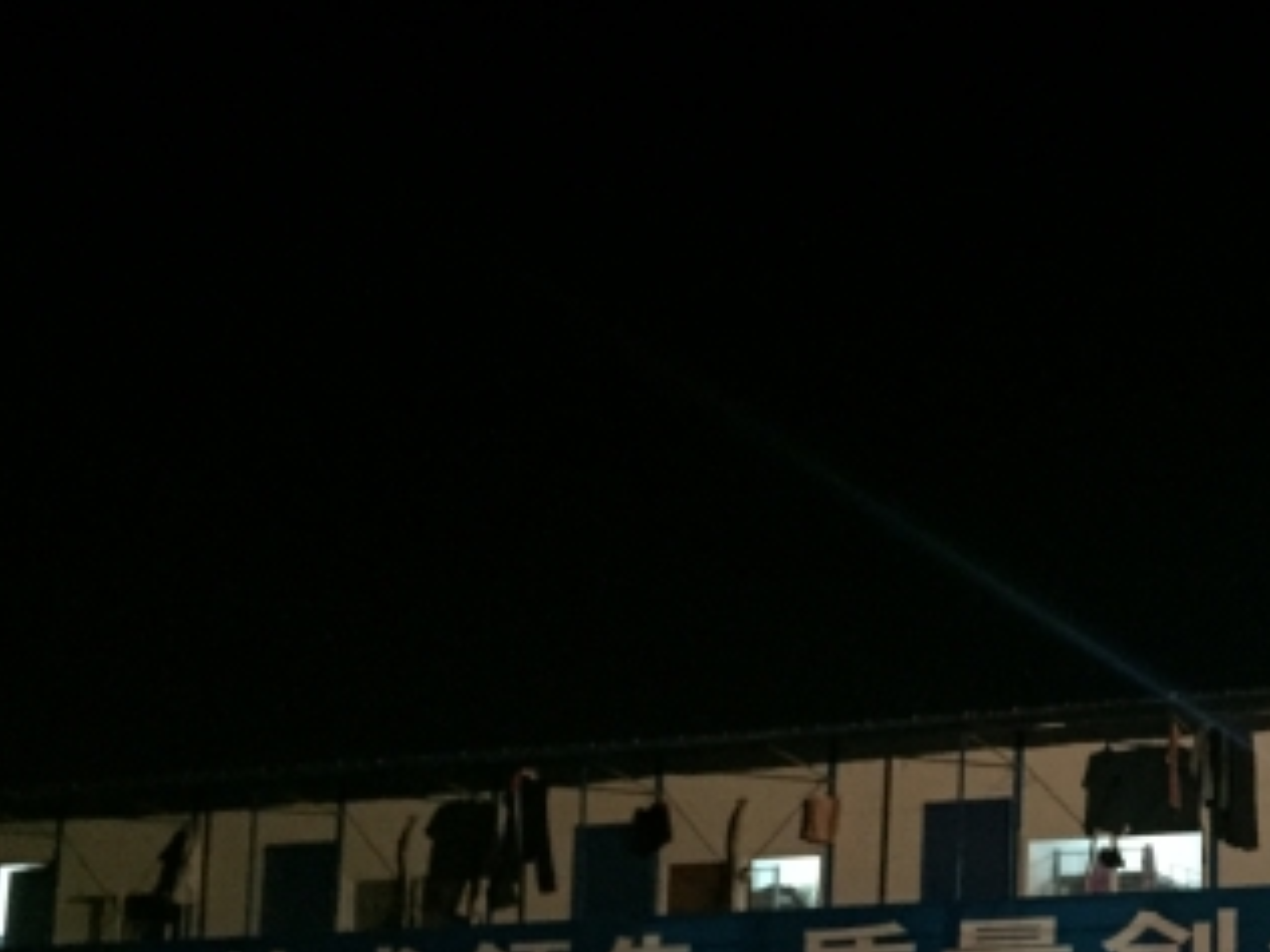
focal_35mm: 57
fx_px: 2091
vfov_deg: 24.7
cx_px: 1246
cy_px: 912
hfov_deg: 31.4
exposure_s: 1/15
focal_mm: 4.15
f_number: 2.2
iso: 640
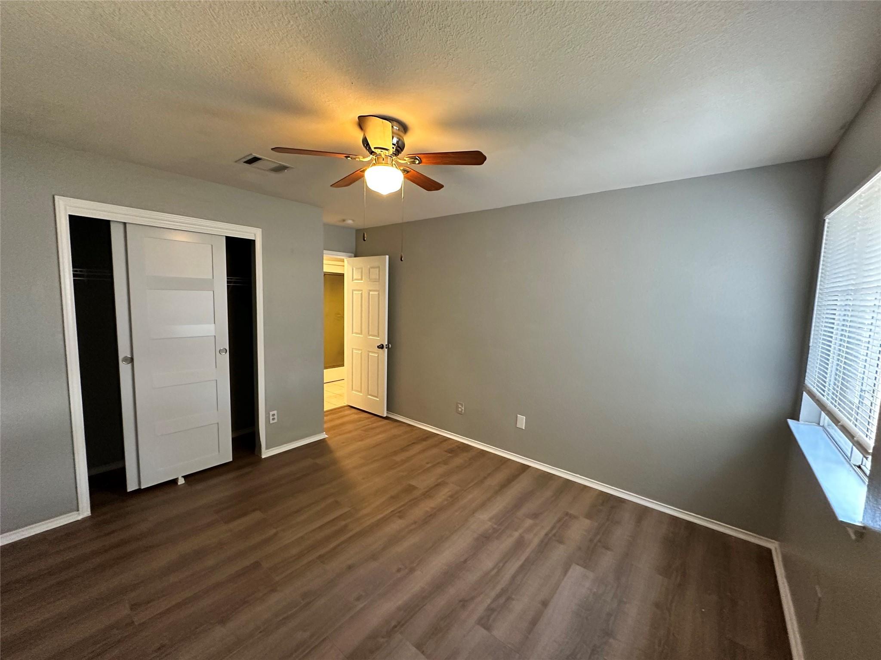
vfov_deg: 85.7
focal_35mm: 14
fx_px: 356
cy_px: 330
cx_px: 440
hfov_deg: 102.1
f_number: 2.2
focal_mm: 2.22
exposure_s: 1/60
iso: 500
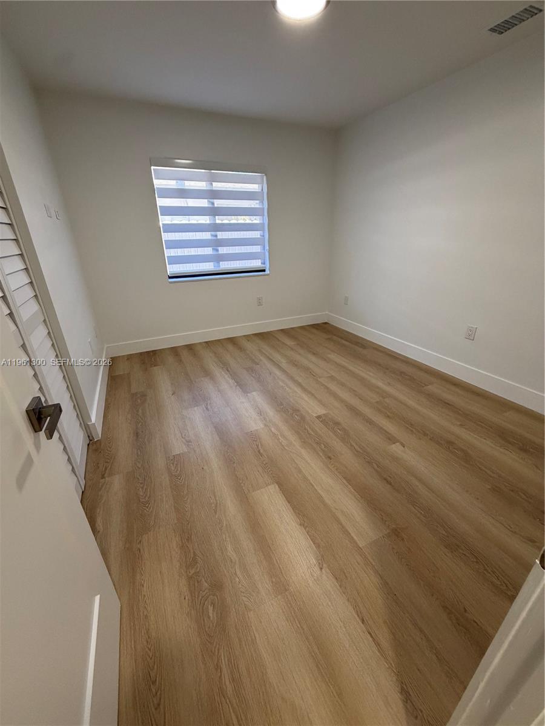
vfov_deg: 102.1
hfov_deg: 85.7
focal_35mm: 14
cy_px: 363
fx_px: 294
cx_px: 272
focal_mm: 2.22
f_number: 2.2
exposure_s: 1/120
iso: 250
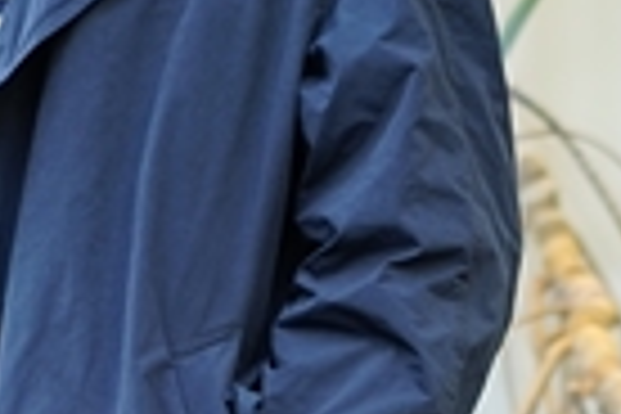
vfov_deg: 4.3
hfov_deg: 6.4
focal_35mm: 318
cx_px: 734
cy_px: 839
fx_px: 5485
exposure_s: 1/60
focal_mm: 55
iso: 100
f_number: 1.8
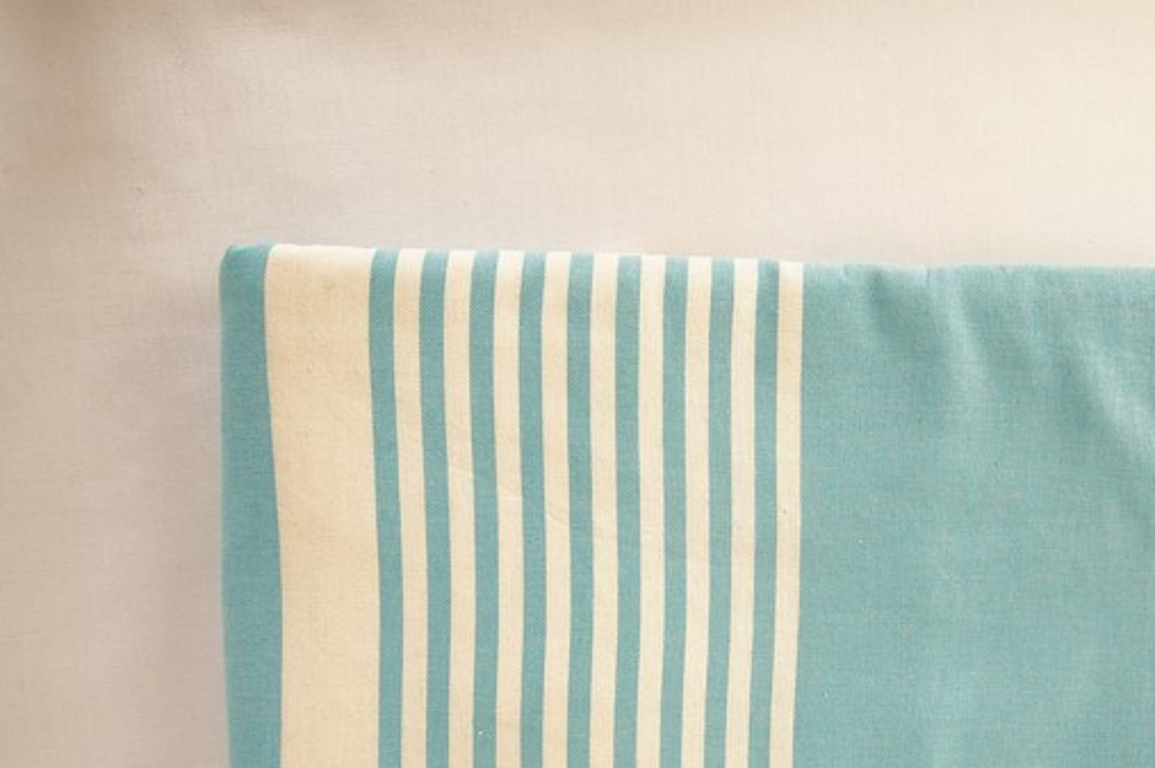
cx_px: 731
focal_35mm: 30
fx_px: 962
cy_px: 579
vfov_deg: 42.2
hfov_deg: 61.0
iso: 100
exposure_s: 1/10
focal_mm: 13
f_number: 4
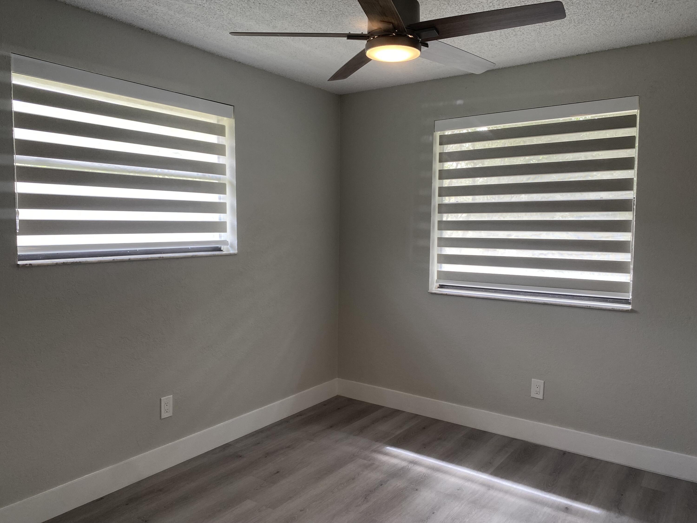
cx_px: 348
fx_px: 524
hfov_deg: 67.3
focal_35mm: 26
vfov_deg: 53.1
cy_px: 262
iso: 100
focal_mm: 4.25
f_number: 1.8
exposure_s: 1/120
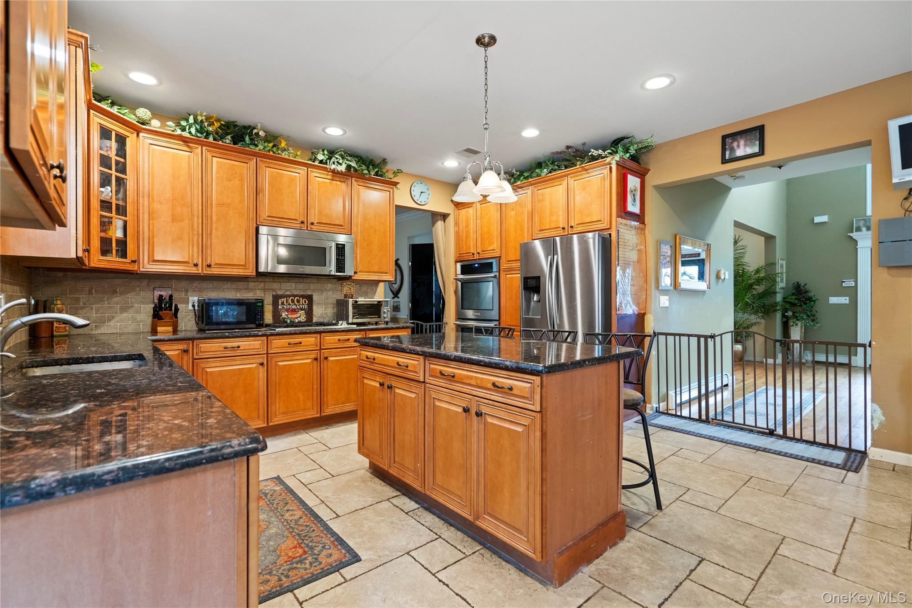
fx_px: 405
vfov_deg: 73.7
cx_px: 456
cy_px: 304
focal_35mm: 16
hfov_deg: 96.7
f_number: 5.6
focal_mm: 16
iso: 1250
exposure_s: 1/10
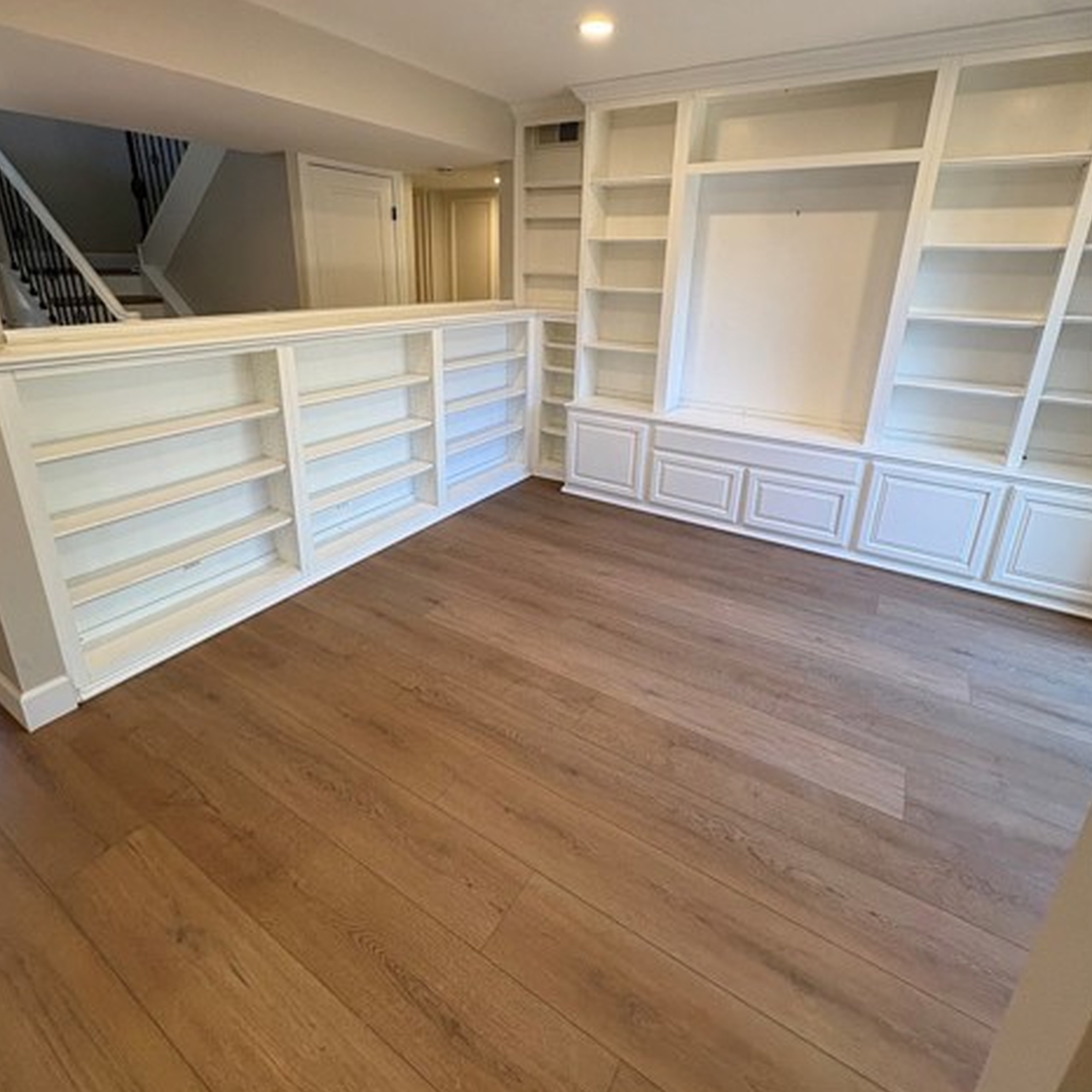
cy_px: 464
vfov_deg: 83.4
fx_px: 607
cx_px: 541
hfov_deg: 84.0
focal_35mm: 17
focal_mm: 2.22
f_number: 2.2
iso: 160
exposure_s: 1/120
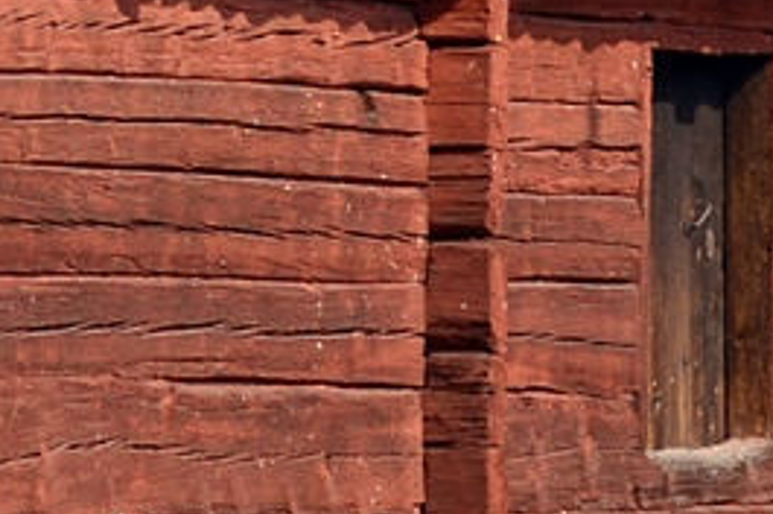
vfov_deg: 2.2
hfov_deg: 3.3
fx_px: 13356
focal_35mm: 623
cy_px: -476
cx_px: 64
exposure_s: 1/320
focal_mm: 55
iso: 400
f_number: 10
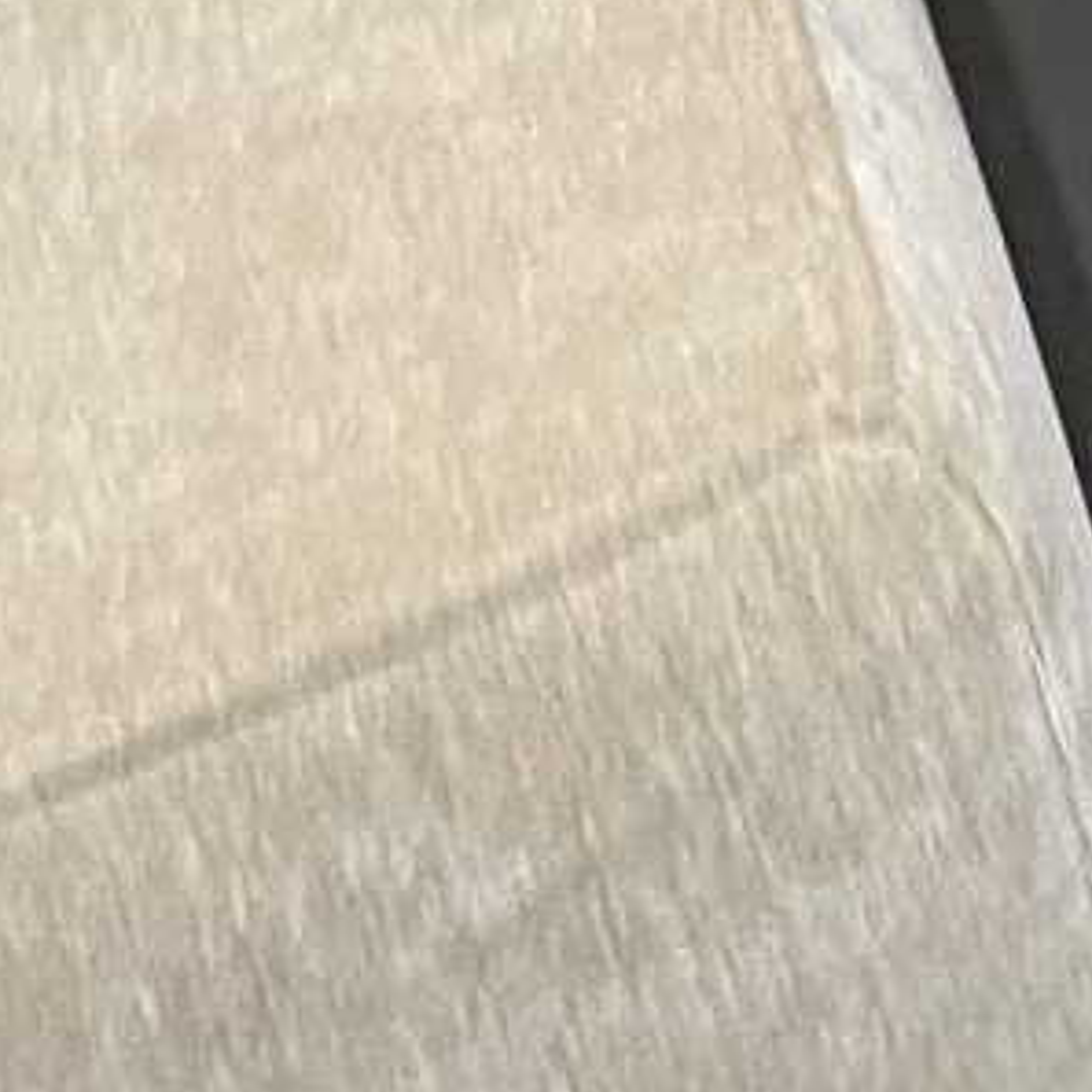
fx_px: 7067
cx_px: 3037
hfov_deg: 7.9
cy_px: -1905
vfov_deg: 7.9
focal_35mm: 198
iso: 100
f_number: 1.6
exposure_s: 1/60
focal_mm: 4.2
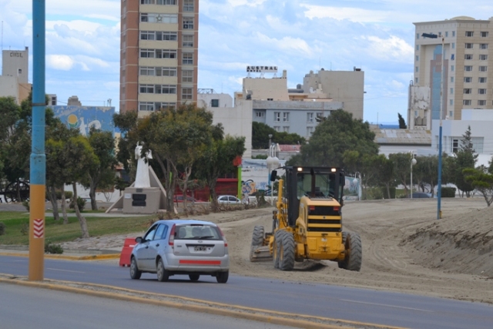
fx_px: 2054
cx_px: 246
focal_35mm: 150
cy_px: 164
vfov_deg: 9.2
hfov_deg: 13.7
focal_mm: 100
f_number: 8
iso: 100
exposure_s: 1/250
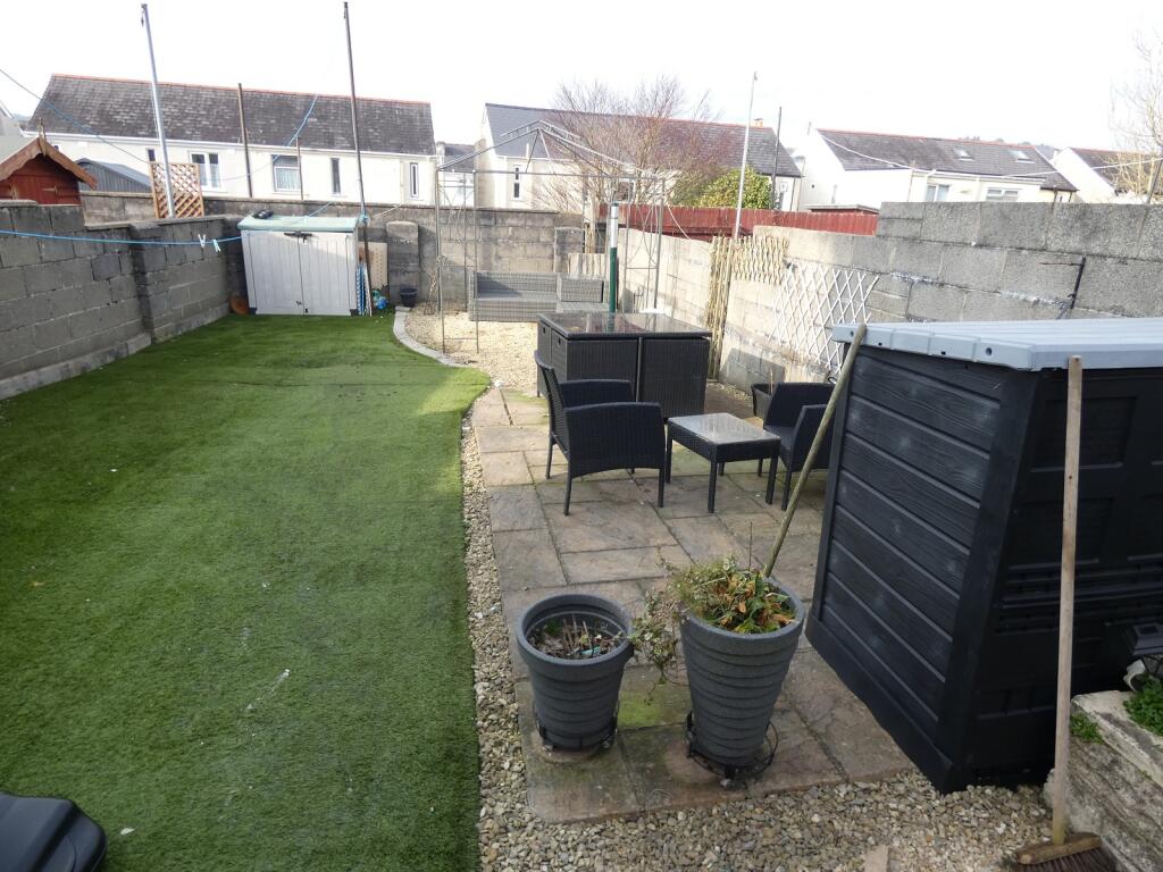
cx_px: 582
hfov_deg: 81.7
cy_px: 436
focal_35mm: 20
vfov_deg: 66.0
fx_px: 672
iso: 80
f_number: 2.8
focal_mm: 3.6
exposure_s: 1/320
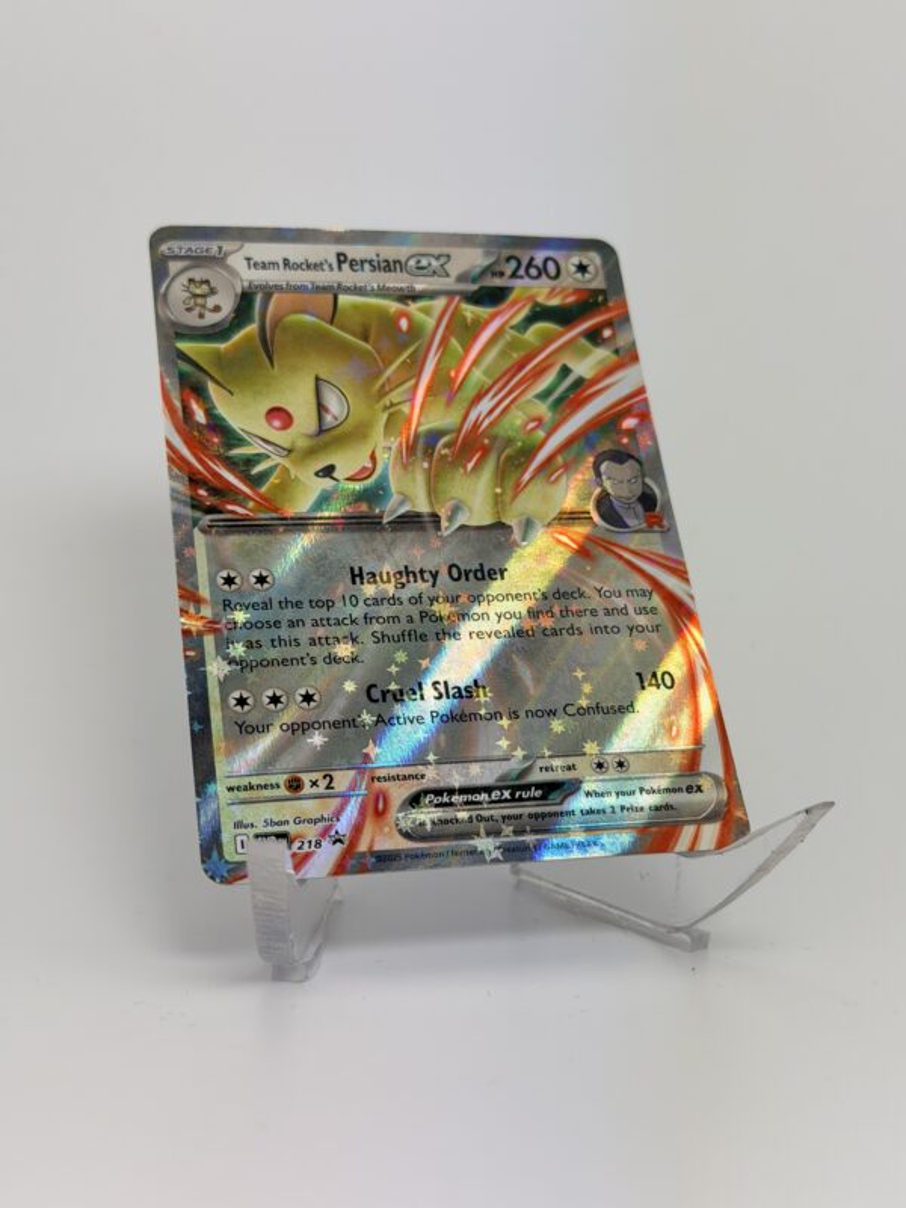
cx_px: 453
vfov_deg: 39.7
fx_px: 1675
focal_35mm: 48
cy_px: 604
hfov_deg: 30.3
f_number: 1.78
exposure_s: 1/895
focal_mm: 6.76
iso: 64
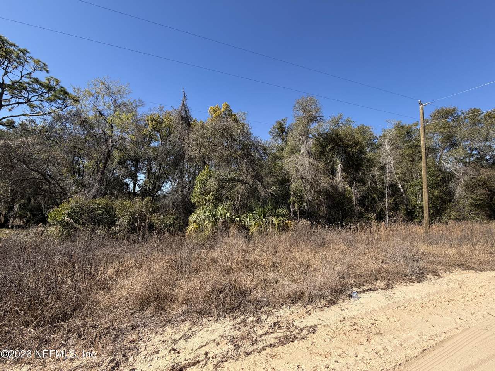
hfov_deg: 102.1
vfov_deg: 85.7
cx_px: 248
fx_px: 200
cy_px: 186
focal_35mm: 14
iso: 32
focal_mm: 2.22
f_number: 2.2
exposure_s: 1/770
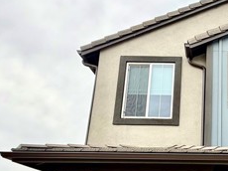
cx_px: 219
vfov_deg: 33.8
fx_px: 257
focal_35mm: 39
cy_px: 168
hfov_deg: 42.5
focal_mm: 2.22
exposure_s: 1/638
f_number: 2.2
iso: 64
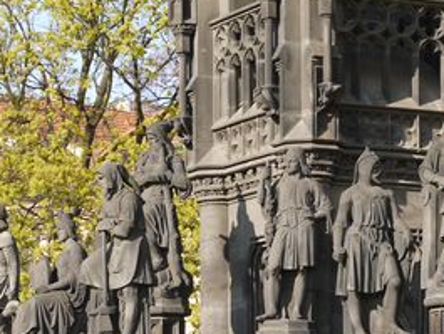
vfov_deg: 7.0
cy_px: 401
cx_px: 332
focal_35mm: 211
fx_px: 2708
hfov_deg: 9.4
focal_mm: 35
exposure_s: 1/160
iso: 100
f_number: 7.1
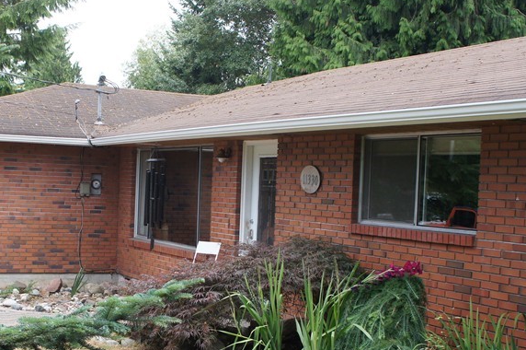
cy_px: 222
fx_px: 832
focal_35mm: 57
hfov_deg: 34.8
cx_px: 174
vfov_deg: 23.7
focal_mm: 20
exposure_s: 1/250
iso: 250
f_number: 4.5
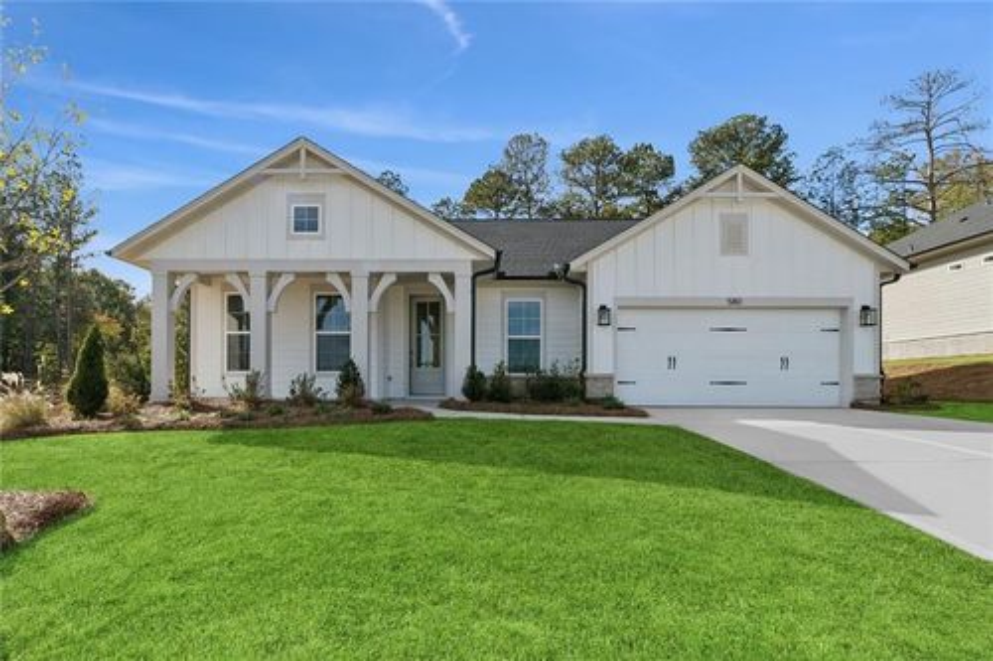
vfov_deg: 72.0
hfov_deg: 95.0
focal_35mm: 16
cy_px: 330
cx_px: 496
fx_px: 455
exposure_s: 1/200
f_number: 8
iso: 100
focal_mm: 11
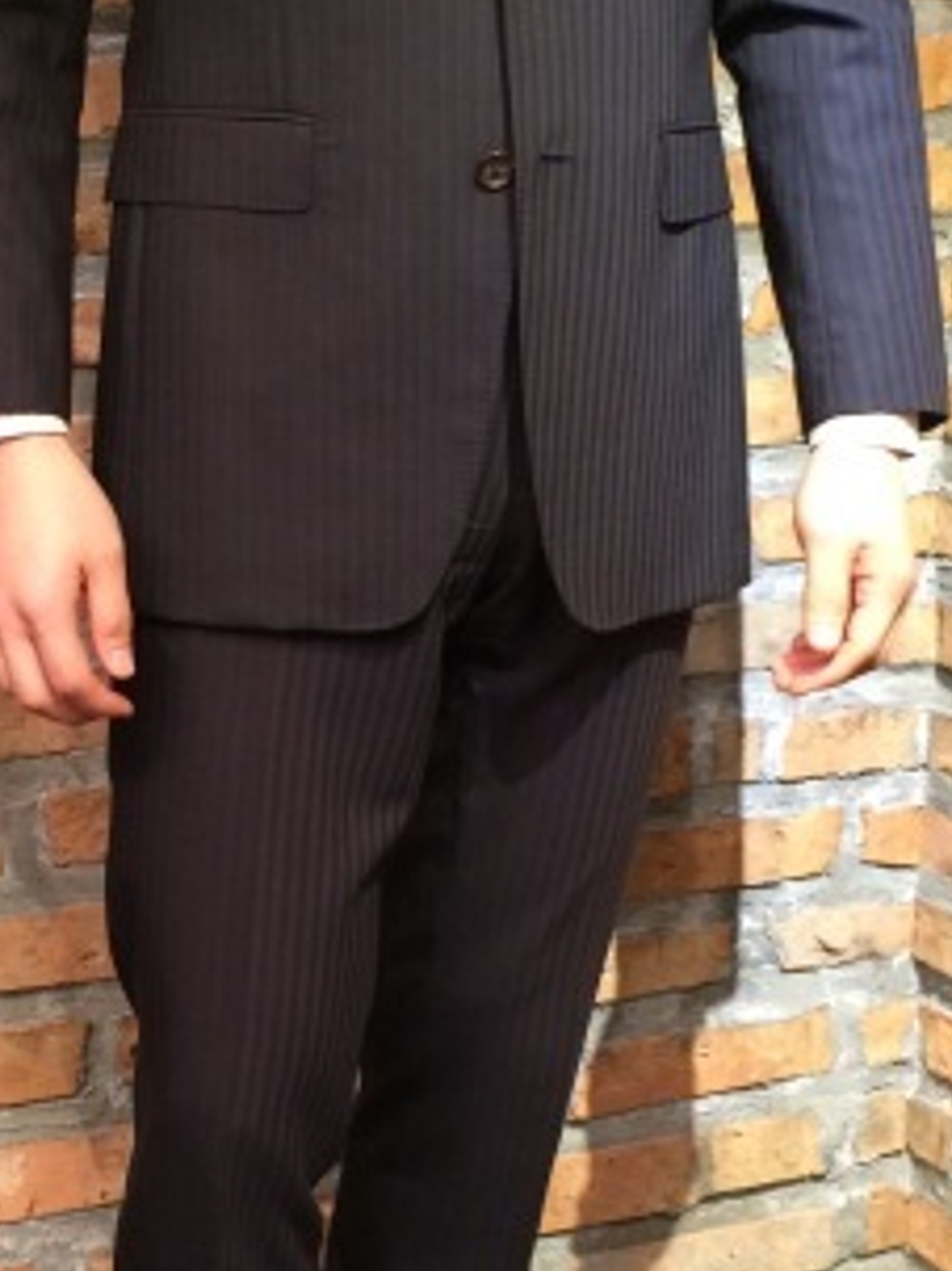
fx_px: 2459
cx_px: 233
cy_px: 629
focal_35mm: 67
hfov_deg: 21.7
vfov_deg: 29.0
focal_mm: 4.15
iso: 250
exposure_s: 1/20
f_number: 2.2
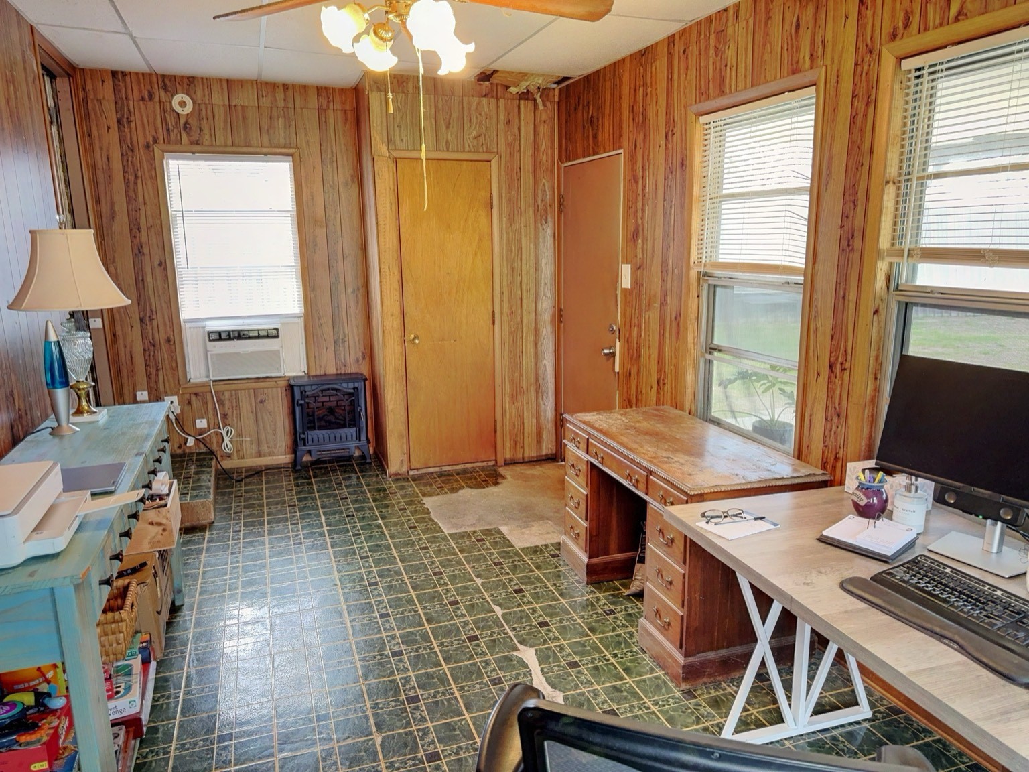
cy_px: 386
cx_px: 514
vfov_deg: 56.8
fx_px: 713
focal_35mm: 24
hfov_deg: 71.6
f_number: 1.78
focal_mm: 6.76
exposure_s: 1/120
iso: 160
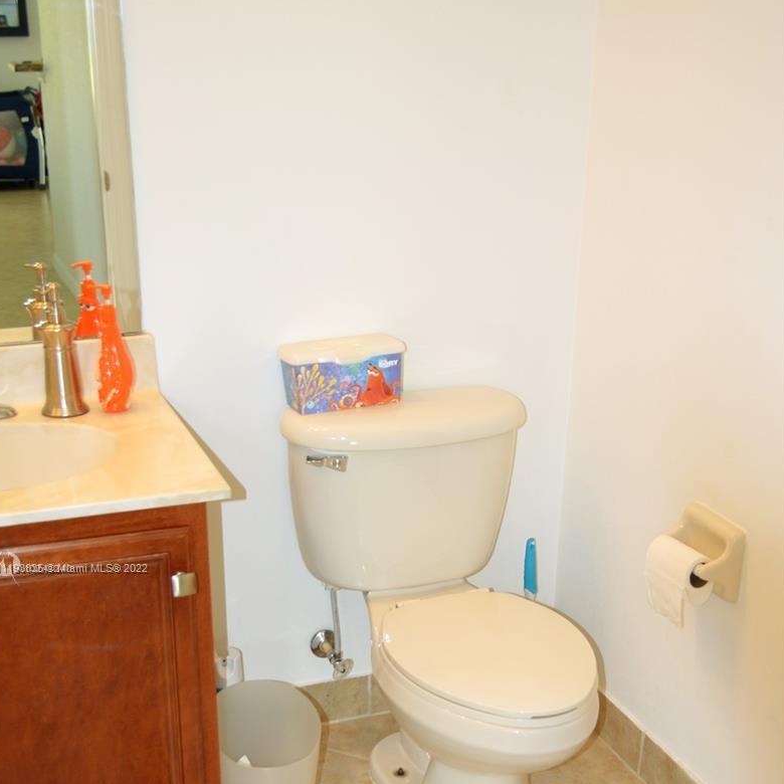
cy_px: 569
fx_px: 1204
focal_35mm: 47
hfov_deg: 36.1
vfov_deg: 35.4
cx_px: 386
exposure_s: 1/30
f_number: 4
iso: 320
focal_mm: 24
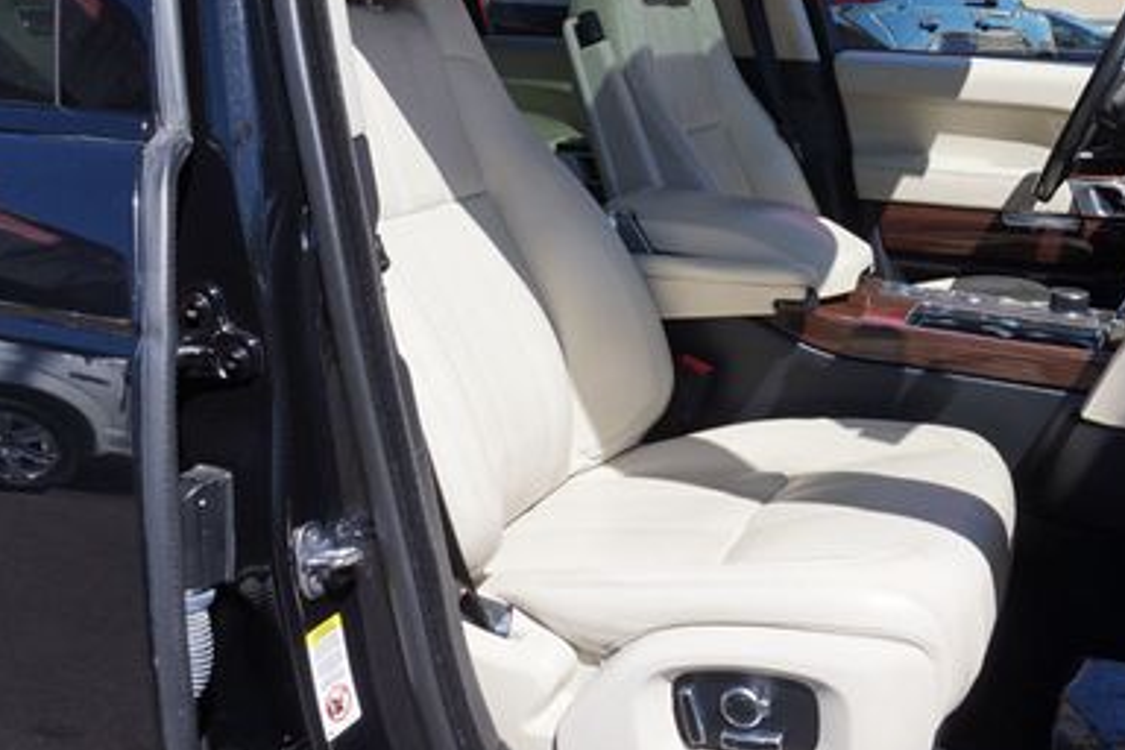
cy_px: 229
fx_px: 1250
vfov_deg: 33.0
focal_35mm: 40
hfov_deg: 48.1
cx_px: 694
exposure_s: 1/250
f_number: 8
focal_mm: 16
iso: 100
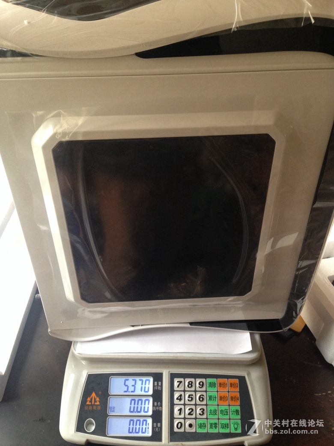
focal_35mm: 33
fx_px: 425
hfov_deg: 42.9
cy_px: 223
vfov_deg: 55.4
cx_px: 167
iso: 200
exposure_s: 1/20
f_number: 2.4
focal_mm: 4.12
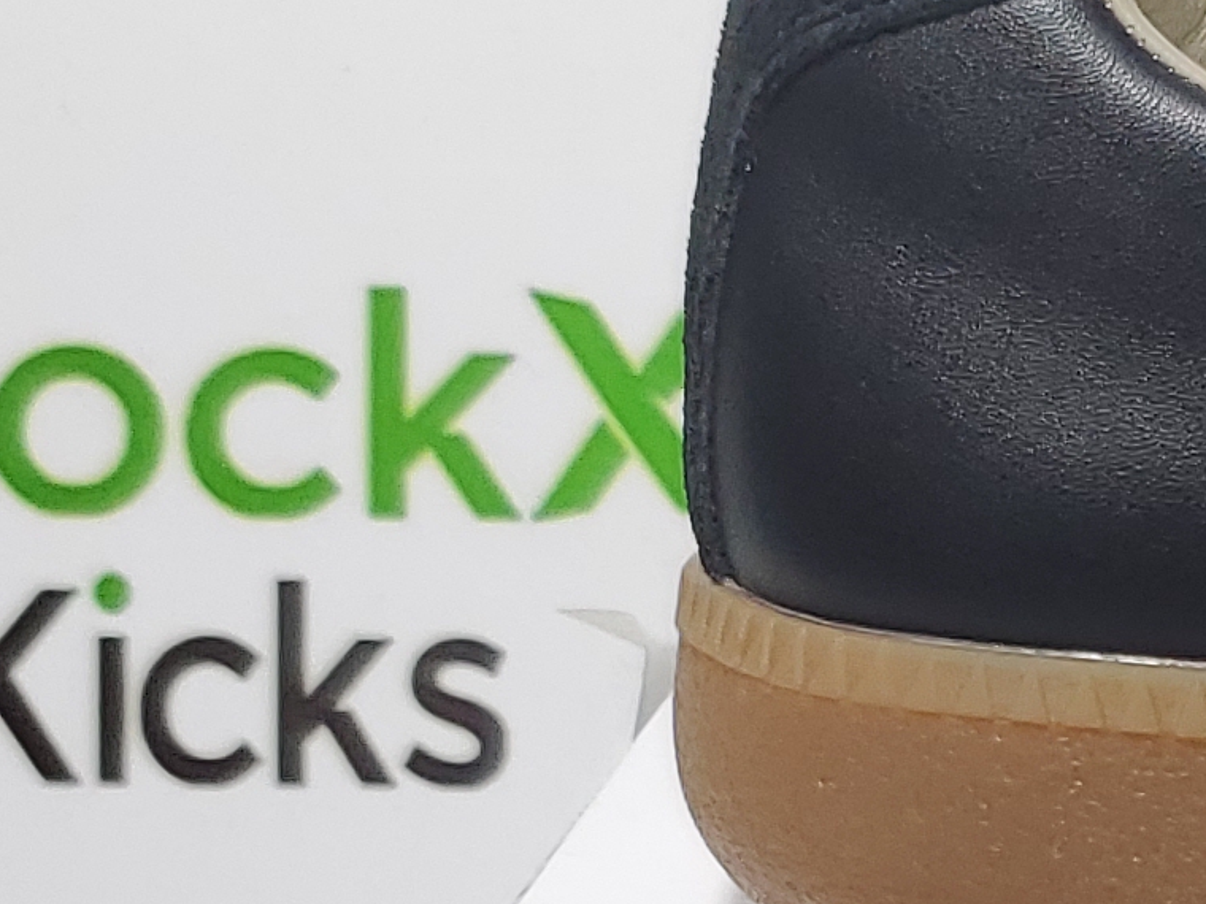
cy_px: 1163
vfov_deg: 10.5
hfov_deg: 12.5
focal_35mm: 138
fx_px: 4808
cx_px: 2466
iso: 50
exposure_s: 1/410
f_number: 1.5
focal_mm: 4.3
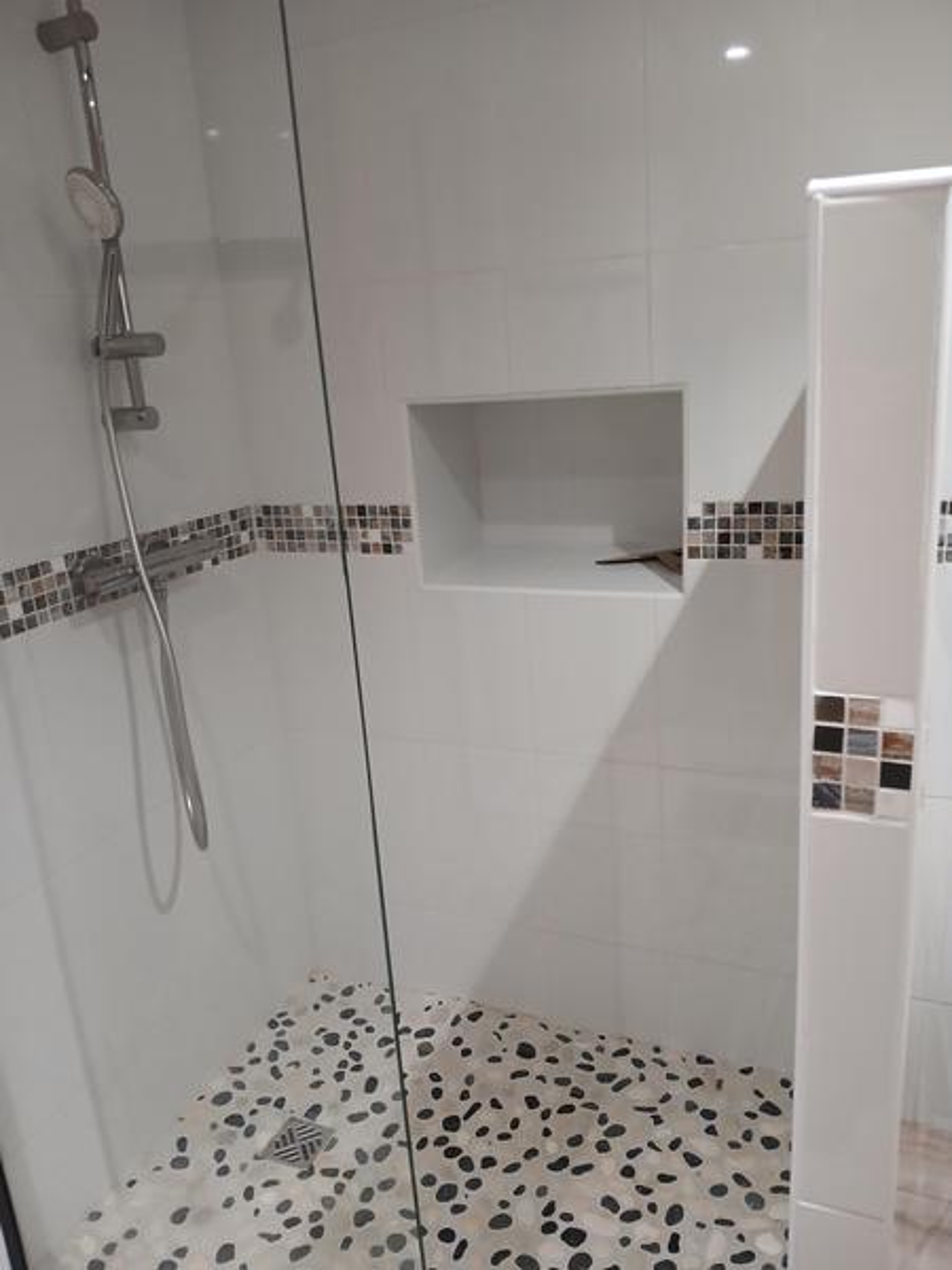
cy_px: 635
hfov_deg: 53.1
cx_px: 476
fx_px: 953
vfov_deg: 67.3
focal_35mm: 26
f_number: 1.8
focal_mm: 3.98
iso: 250
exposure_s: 1/25
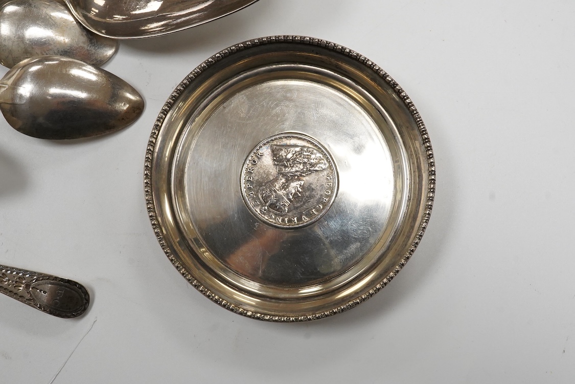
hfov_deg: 43.6
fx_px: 719
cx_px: 288
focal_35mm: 45
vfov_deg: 29.9
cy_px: 192
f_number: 18
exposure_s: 1/100
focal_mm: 30
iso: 2500
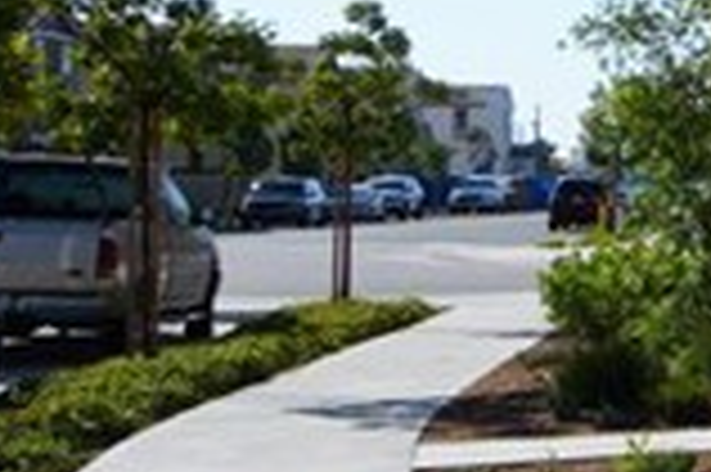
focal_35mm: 117
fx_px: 2308
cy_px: 139
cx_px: 1737
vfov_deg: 11.7
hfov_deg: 13.0
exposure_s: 1/160
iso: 100
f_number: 10
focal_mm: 12
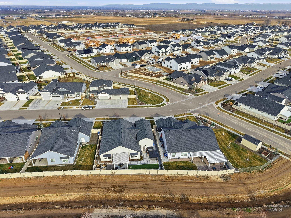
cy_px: 109
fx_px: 202
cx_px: 146
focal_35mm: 24
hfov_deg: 71.6
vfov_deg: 56.8
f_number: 1.8
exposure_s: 1/2500
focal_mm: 8.7
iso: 120
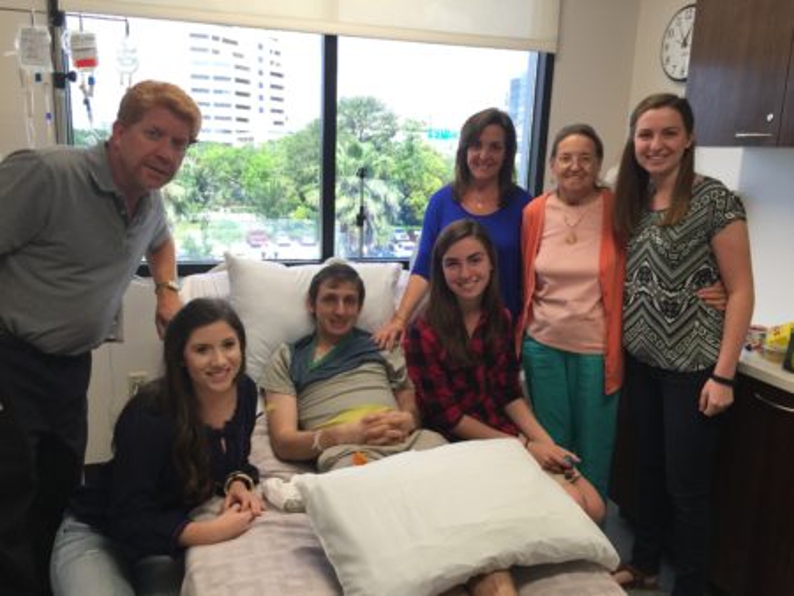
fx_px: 666
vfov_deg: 48.3
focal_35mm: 29
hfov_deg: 61.6
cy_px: 298
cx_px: 397
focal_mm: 4.15
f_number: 2.2
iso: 32
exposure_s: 1/30
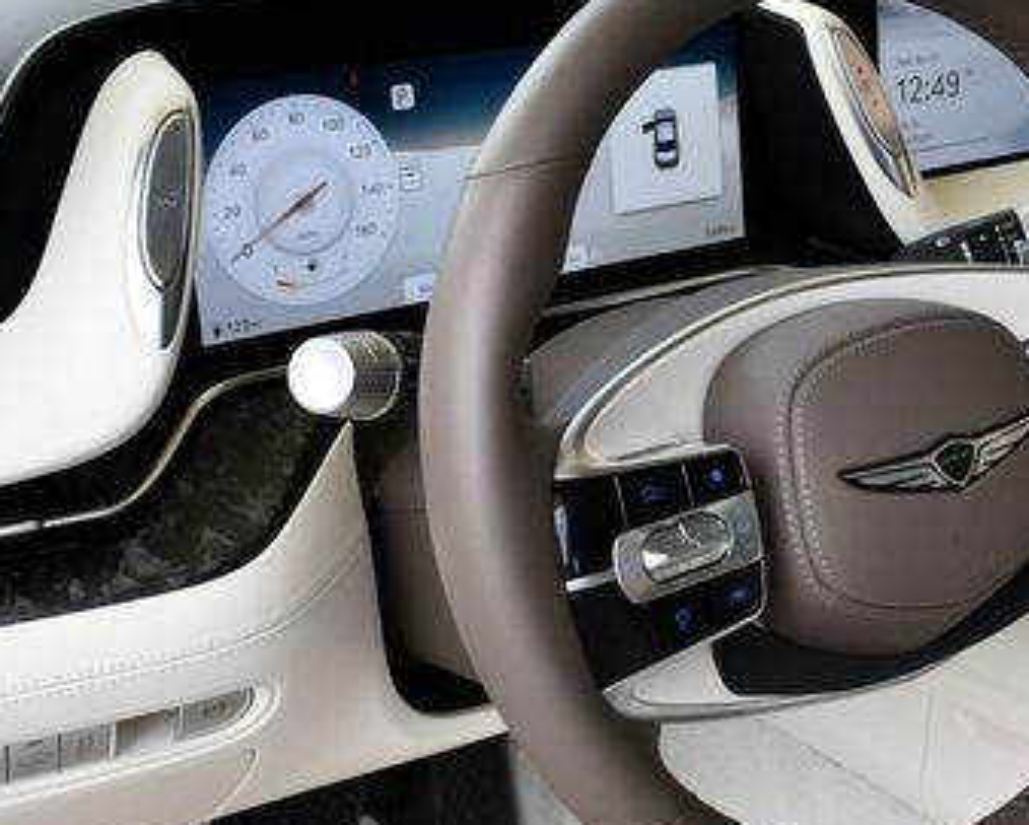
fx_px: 1951
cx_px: 895
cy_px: 374
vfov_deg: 23.9
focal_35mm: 64
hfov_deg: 28.6
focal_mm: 18
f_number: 5.6
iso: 400
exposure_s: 1/250
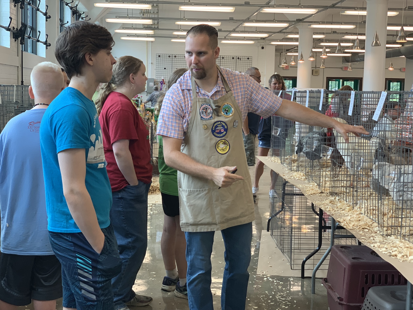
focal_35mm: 52
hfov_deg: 36.8
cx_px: 206
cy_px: 155
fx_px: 620
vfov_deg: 28.0
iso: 80
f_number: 2.4
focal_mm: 6
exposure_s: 1/122
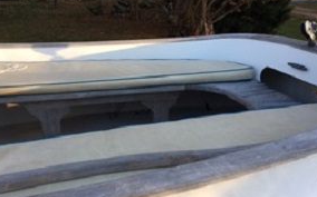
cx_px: 158
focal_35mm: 39
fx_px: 337
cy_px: 102
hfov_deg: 50.4
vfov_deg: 32.7
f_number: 2.2
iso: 25
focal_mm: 4.15
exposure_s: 1/199
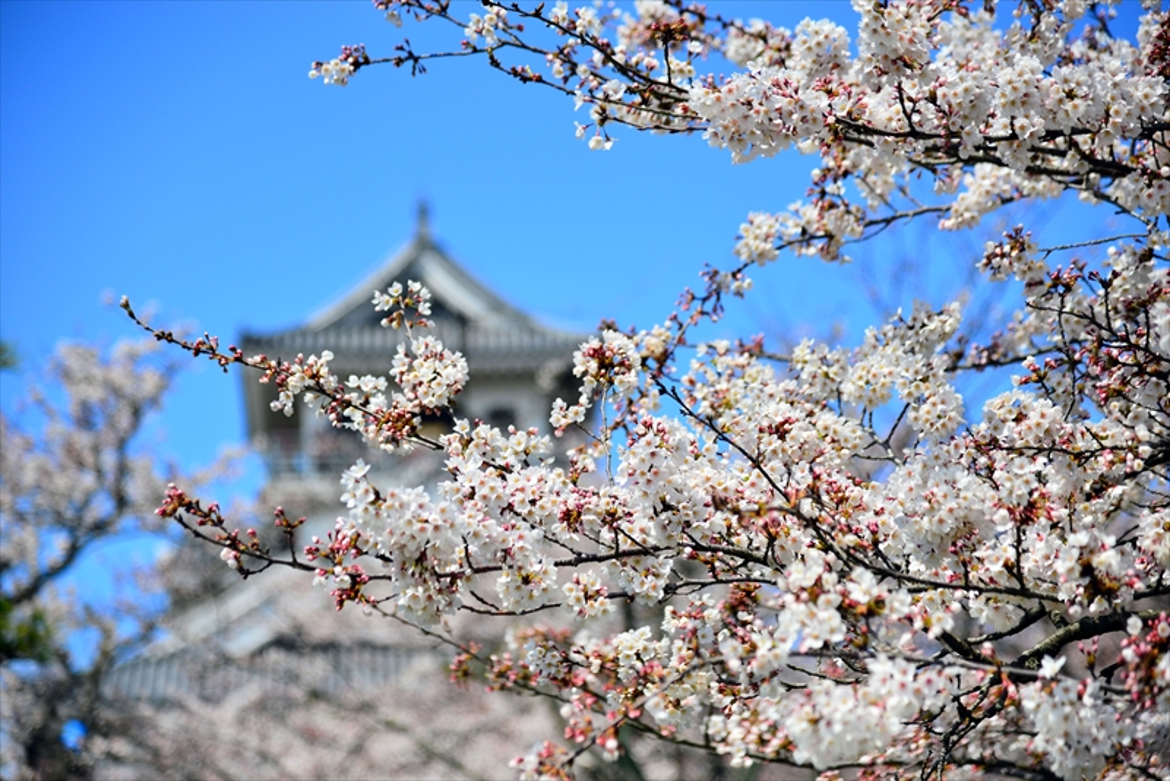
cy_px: 390
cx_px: 585
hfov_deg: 17.1
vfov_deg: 11.4
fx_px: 3901
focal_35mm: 120
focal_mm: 120
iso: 400
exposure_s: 1/4000
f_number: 4
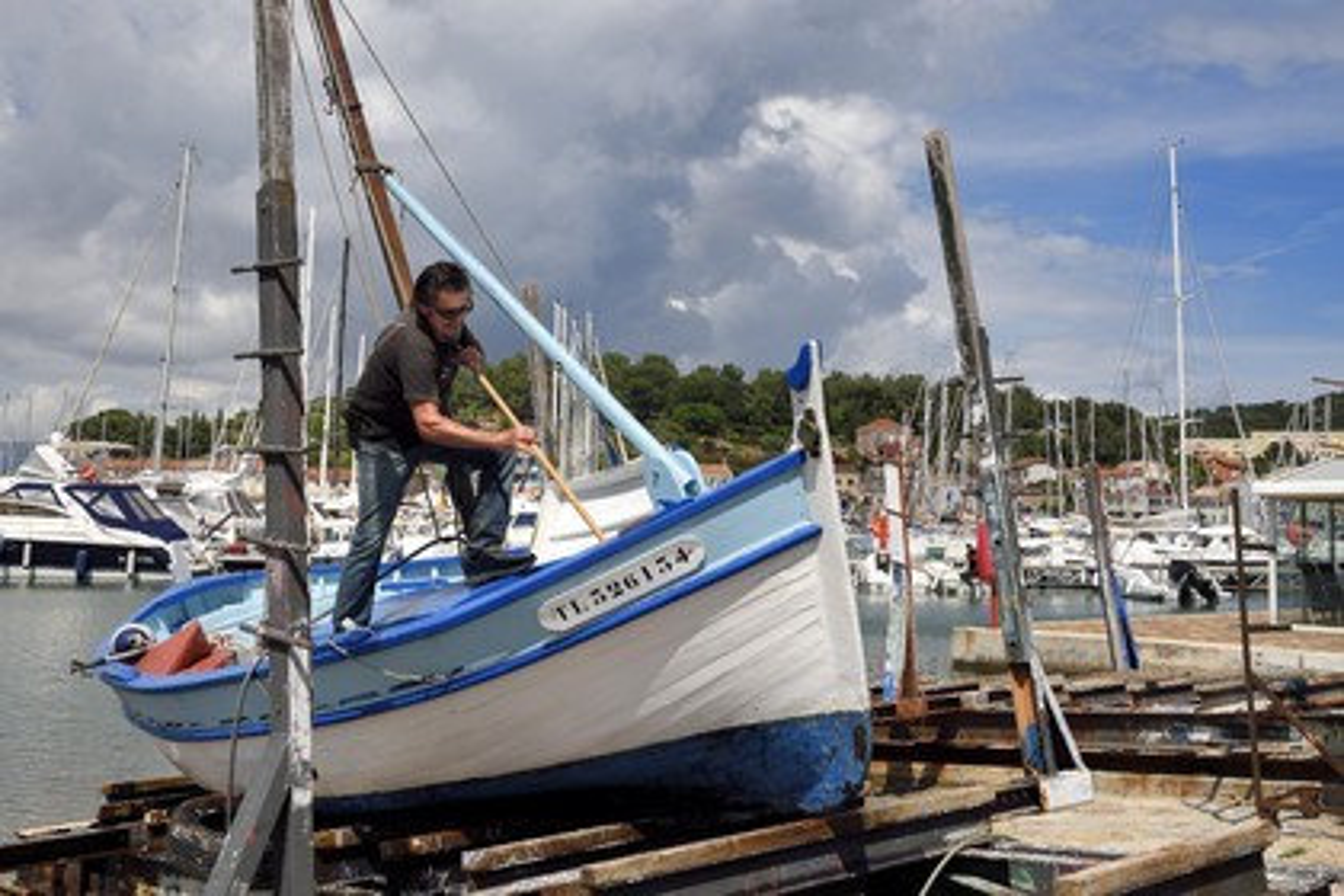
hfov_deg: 54.4
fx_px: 1307
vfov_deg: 37.9
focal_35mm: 35
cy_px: 448
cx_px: 672
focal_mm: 35
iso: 200
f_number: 14
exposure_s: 1/320
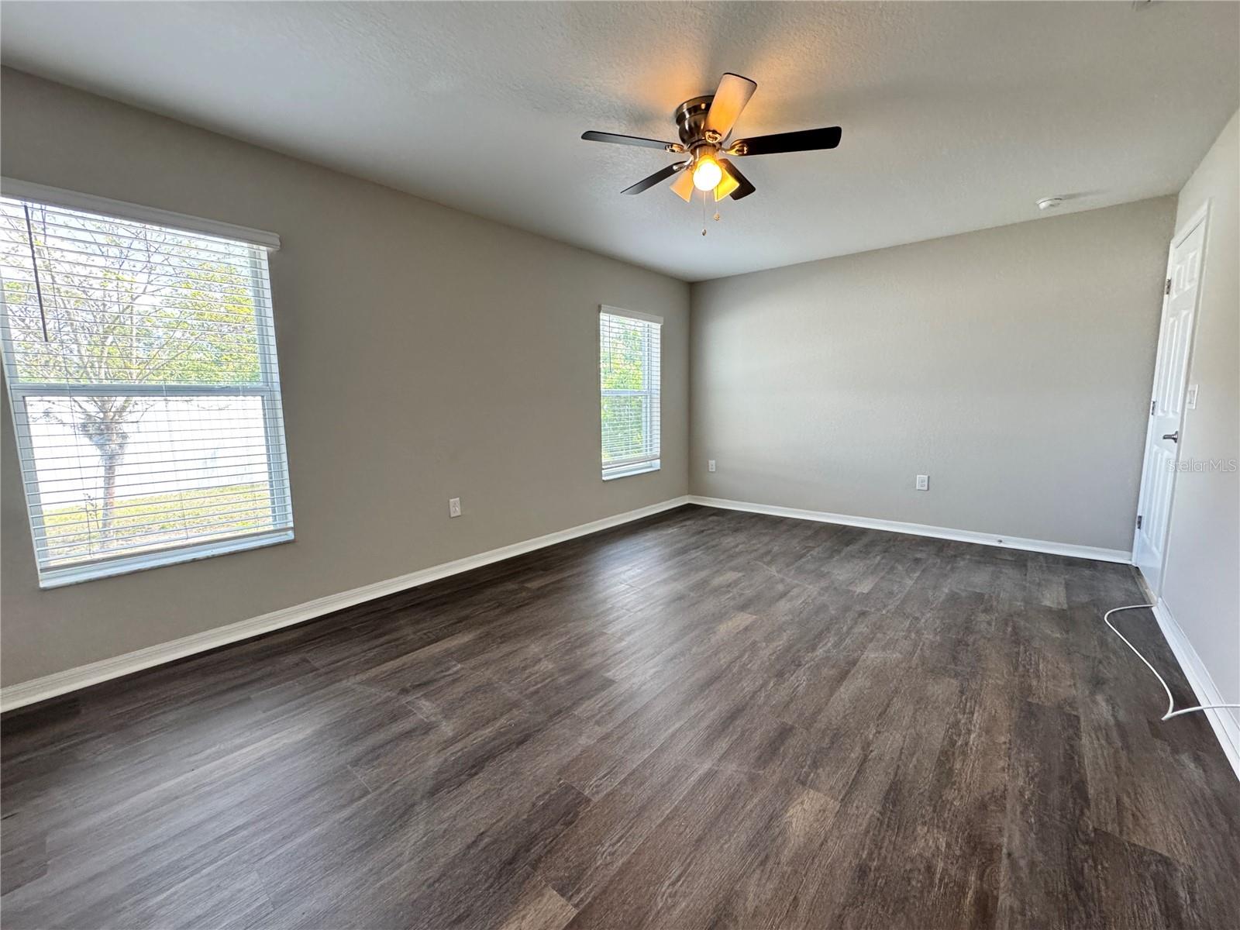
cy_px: 465
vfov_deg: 85.7
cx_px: 620
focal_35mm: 14
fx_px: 502
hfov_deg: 102.1
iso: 320
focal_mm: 2.22
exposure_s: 1/120
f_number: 2.2
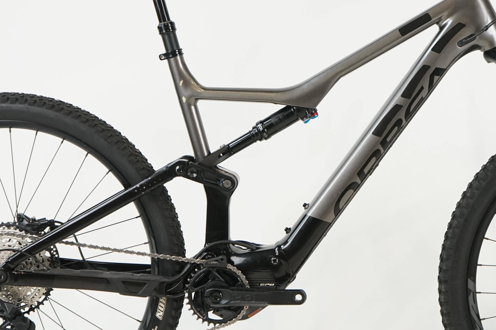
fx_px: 1405
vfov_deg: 13.4
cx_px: 323
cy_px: 150
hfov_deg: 20.0
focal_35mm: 102
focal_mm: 51
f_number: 5
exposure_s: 1/200
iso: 1600
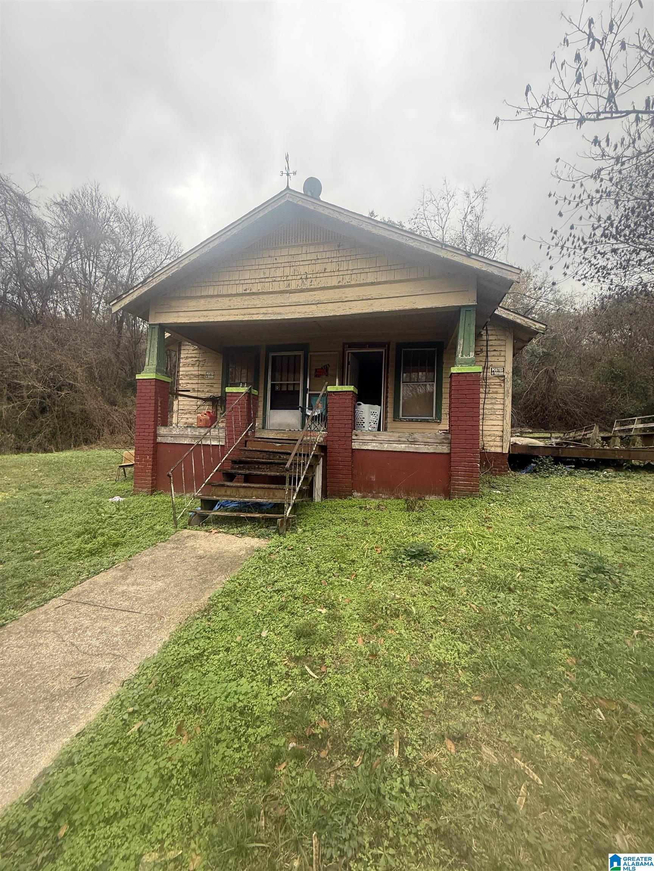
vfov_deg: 102.1
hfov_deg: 85.7
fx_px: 353
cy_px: 436
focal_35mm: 14
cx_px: 327
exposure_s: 1/157
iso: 64
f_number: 2.2
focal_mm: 2.22
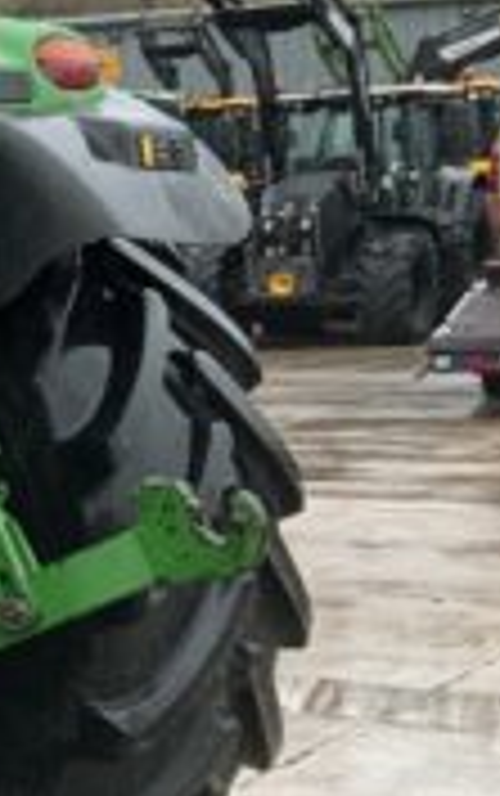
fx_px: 2414
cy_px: 562
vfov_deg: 18.7
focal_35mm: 111
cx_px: -581
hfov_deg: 10.6
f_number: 1.8
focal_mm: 3
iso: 64
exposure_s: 1/75
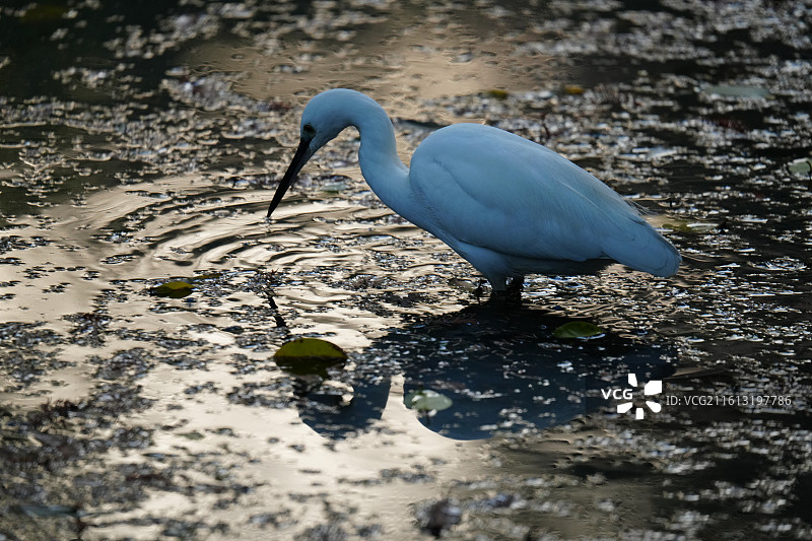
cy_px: 270
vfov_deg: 2.3
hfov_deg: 3.4
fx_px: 13530
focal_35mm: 600
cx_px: 406
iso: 1600
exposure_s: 1/250
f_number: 6.3
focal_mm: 600
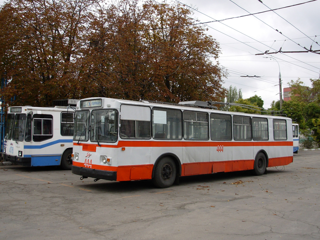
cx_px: 160
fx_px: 351
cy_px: 120
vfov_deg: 37.7
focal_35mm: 38
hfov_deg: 49.0
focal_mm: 6.3
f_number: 2.9
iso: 50
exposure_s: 1/342
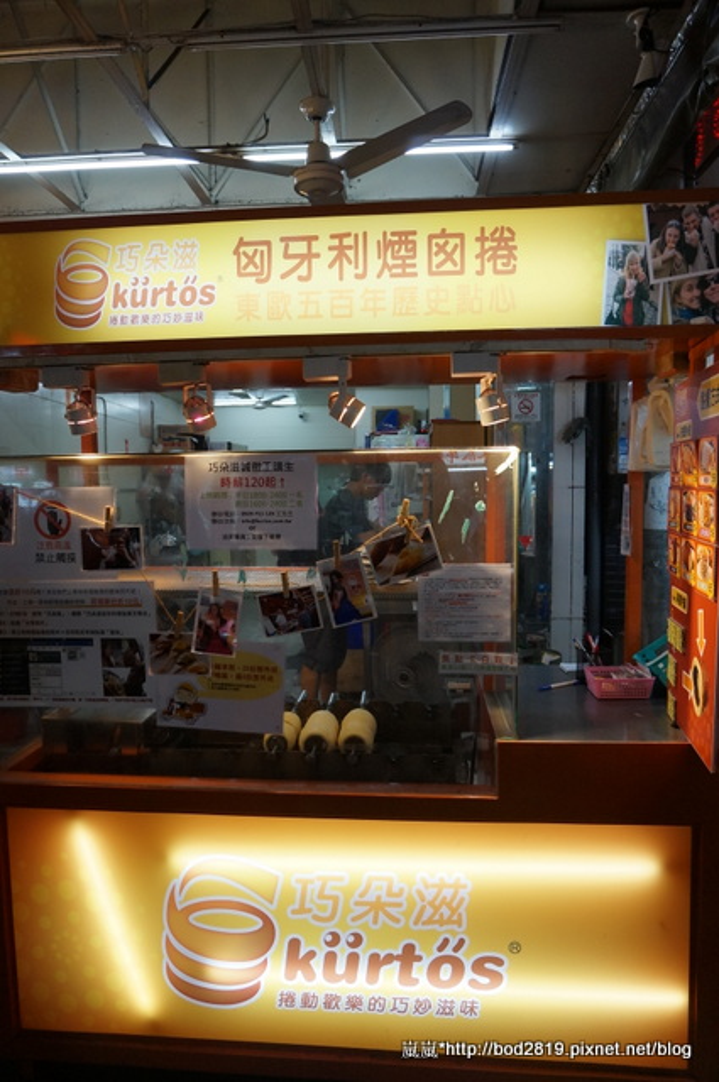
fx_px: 721
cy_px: 541
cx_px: 360
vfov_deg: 73.8
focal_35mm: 24
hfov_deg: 53.0
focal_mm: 16
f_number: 4
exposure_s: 1/160
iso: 500
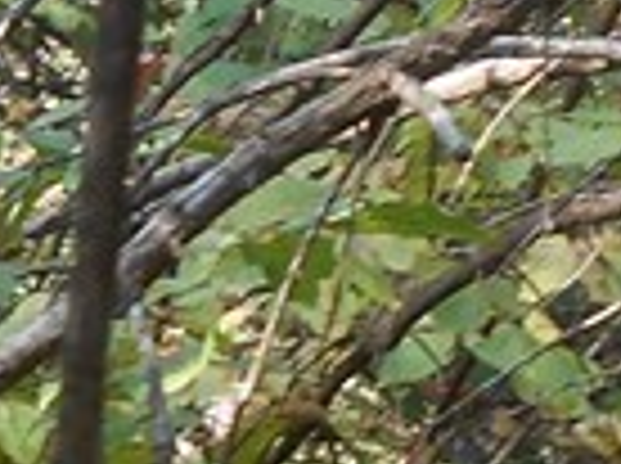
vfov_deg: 7.6
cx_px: -297
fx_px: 3456
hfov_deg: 10.0
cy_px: 45
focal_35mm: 193
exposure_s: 1/30
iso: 80
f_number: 3.2
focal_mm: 4.6
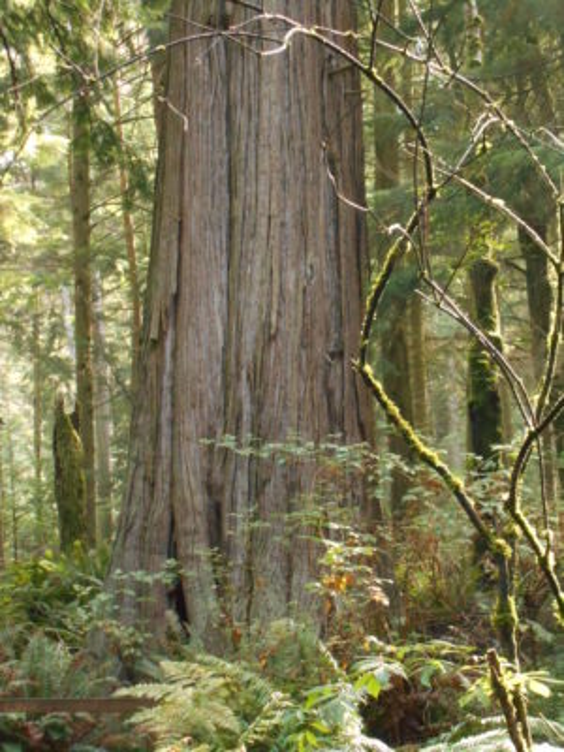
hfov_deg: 19.6
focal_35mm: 75
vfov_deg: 26.0
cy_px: 376
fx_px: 1629
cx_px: 282
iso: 900
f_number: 5.8
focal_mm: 13.5
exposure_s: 1/60
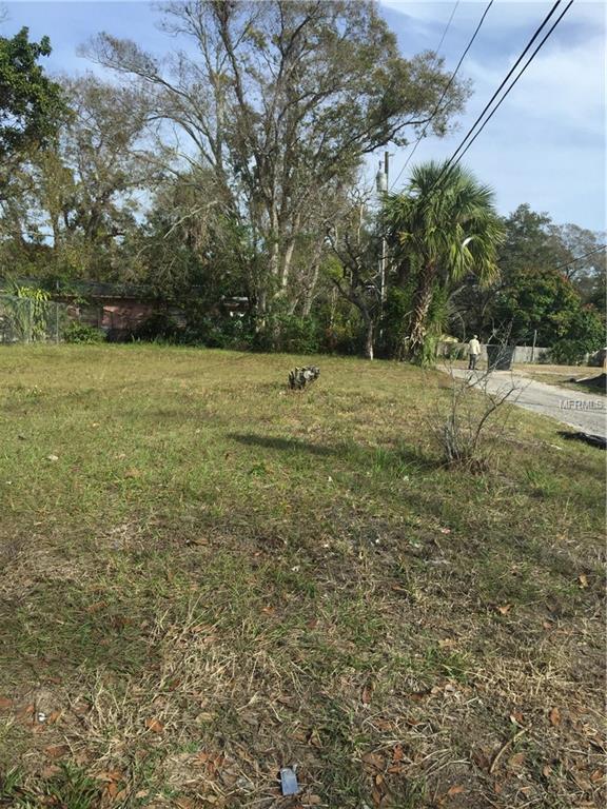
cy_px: 404
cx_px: 304
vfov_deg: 61.7
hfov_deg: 48.2
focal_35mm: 29
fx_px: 678
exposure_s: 1/1276
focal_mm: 4.15
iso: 32
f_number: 2.2
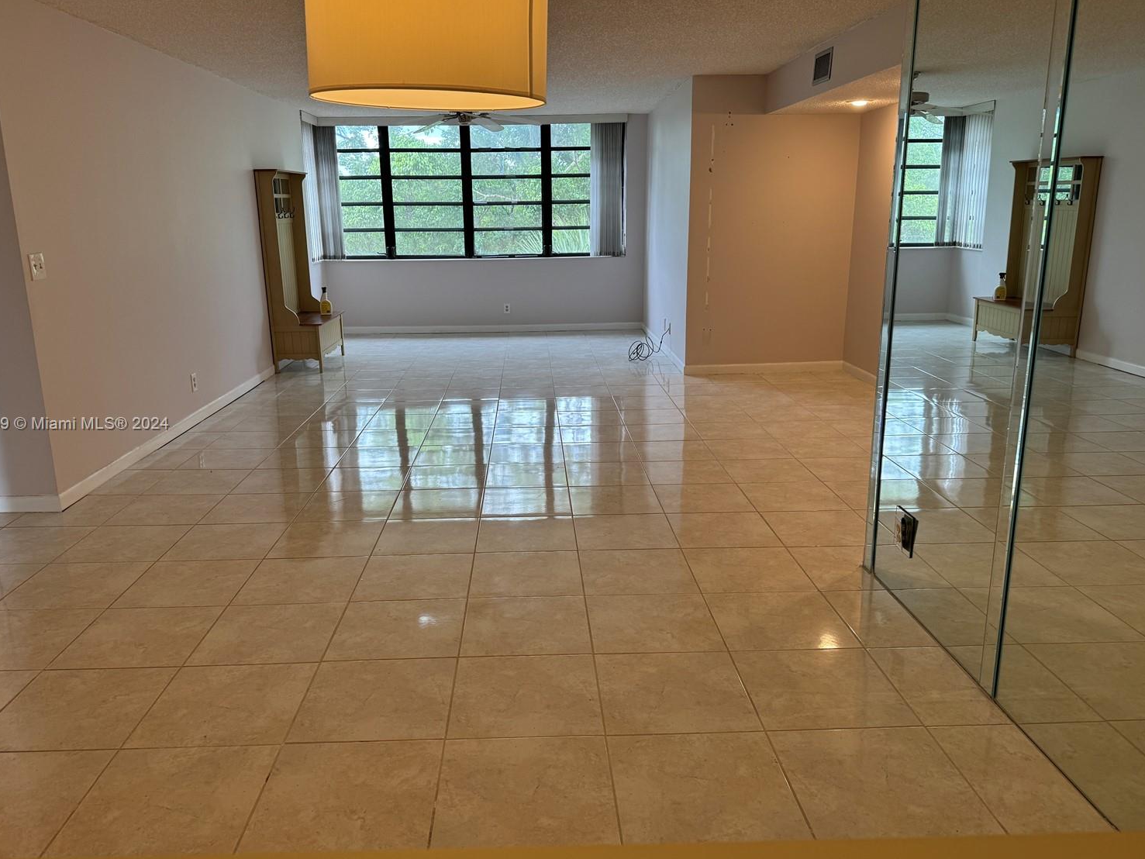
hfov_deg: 67.2
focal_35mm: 26
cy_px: 425
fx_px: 860
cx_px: 541
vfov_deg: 53.1
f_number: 1.78
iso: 80
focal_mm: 6.76
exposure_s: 1/63
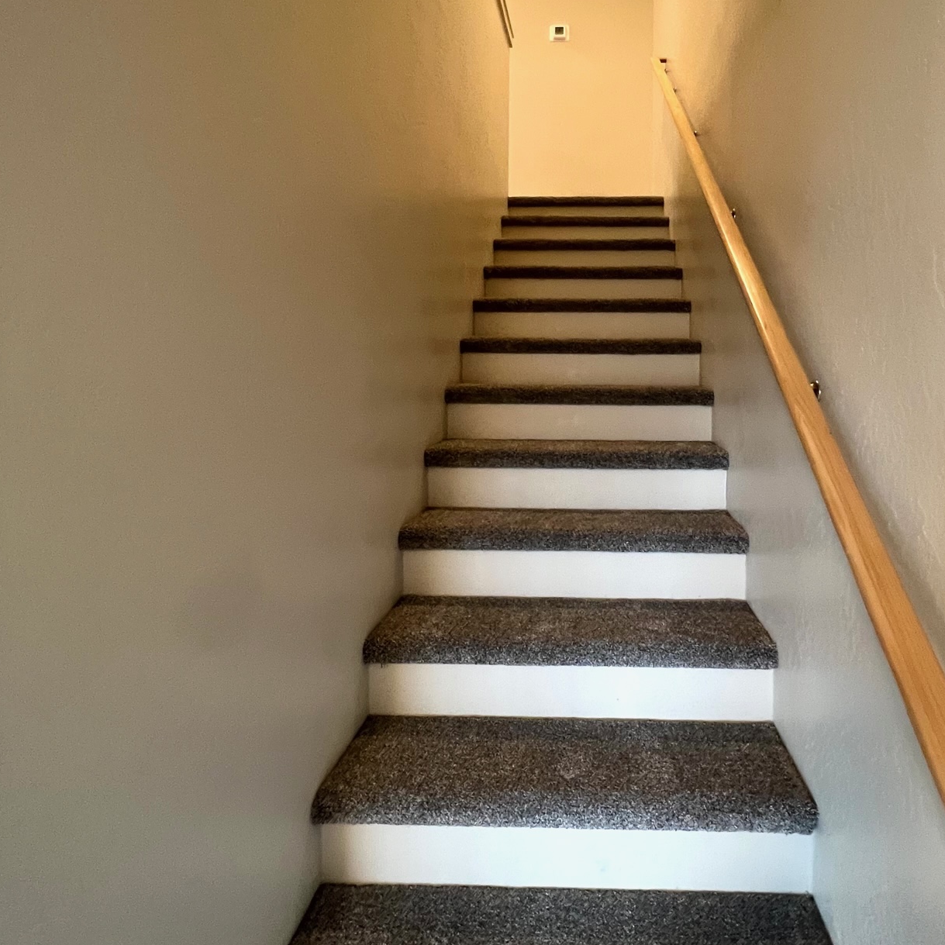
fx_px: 587
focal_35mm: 19
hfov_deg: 76.5
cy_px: 417
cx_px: 581
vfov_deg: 77.4
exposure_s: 1/60
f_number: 1.8
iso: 400
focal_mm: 1.57
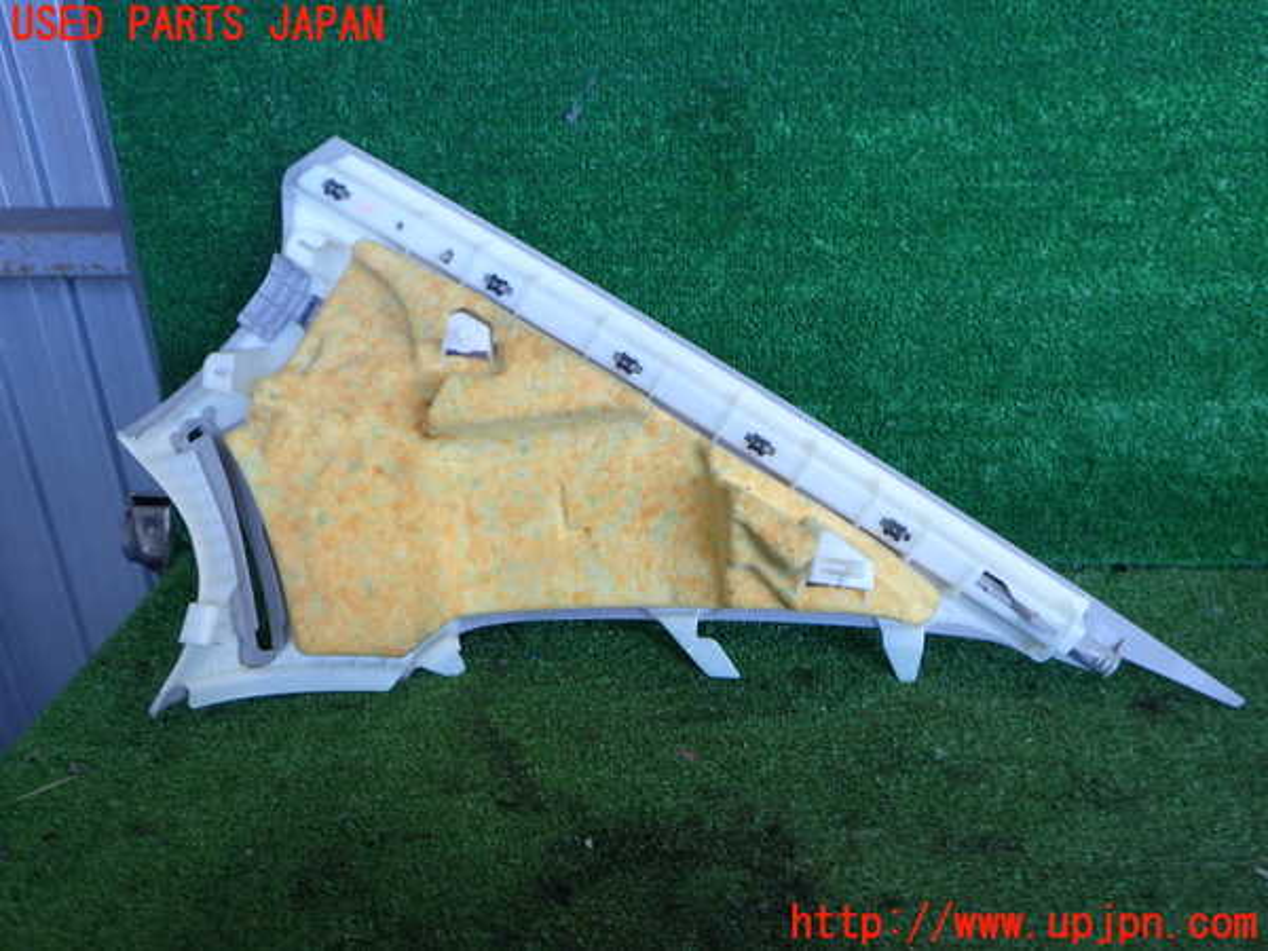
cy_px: 476
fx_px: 1099
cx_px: 634
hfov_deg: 60.0
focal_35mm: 30
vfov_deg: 46.8
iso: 200
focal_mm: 5.4
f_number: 2.3
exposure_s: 1/100
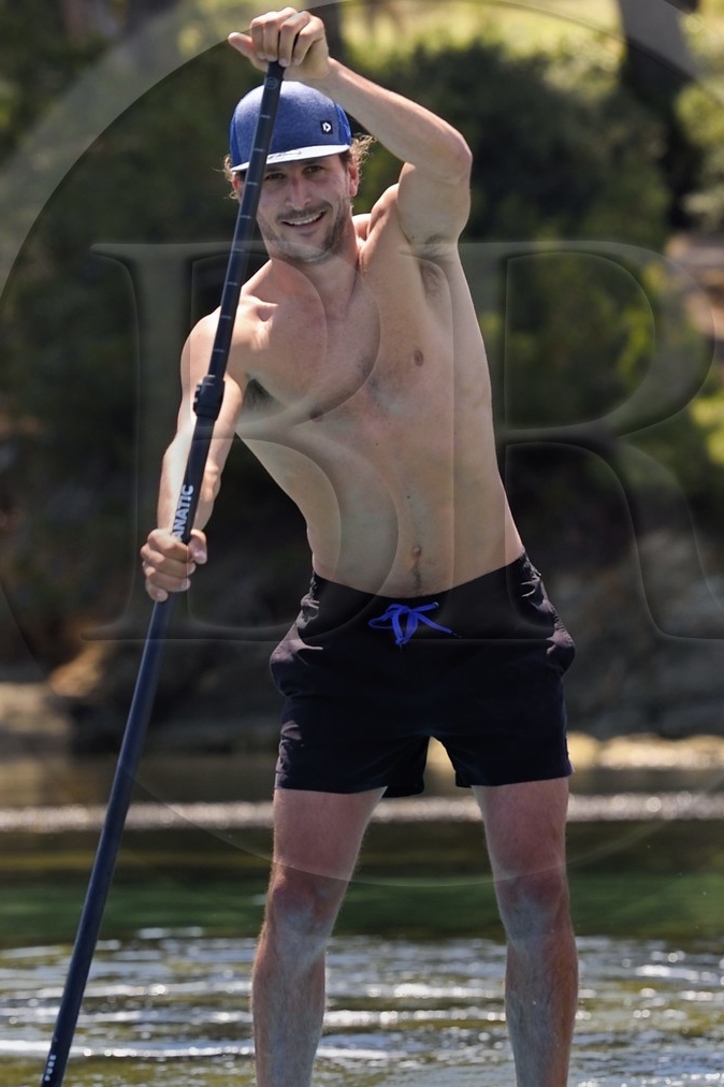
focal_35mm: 475
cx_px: 423
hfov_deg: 2.9
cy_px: 443
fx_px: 14338
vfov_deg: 4.3
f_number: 5.6
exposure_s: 1/640
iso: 200
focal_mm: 200
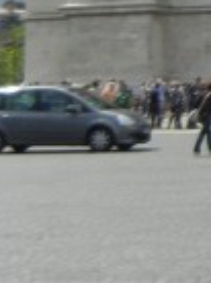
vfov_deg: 11.6
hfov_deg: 8.3
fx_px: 1361
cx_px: 477
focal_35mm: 167
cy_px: -45
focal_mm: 5.4
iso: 160
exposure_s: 1/473
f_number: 7
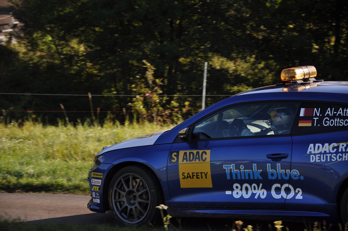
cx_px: 174
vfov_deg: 8.7
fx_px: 1520
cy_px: 116
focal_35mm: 158
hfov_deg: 13.1
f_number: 5.6
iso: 200
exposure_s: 1/500
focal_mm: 105
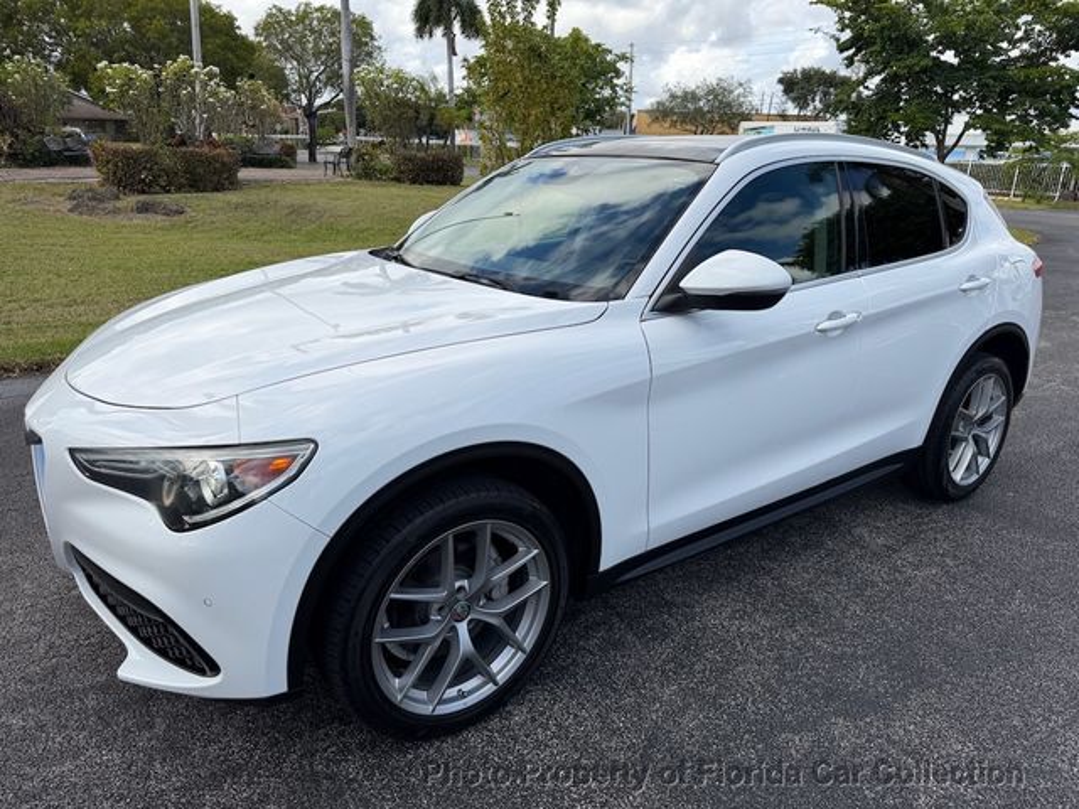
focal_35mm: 24
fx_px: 748
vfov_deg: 56.8
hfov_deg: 71.6
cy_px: 404
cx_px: 540
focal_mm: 6.76
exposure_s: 1/3584
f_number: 1.78
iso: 80
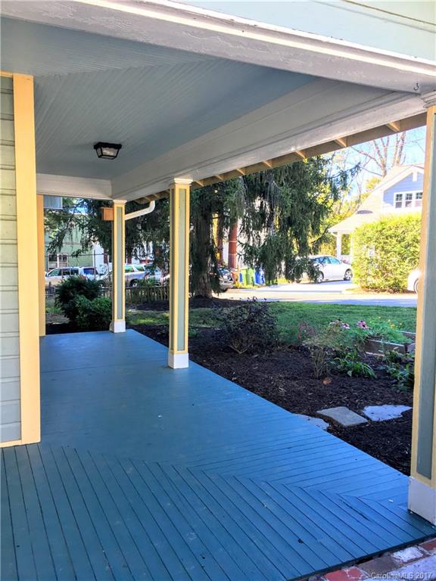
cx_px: 218
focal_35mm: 29
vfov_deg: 61.7
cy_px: 290
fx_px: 487
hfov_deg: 48.2
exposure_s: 1/120
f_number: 2.2
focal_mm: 4.15
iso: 32
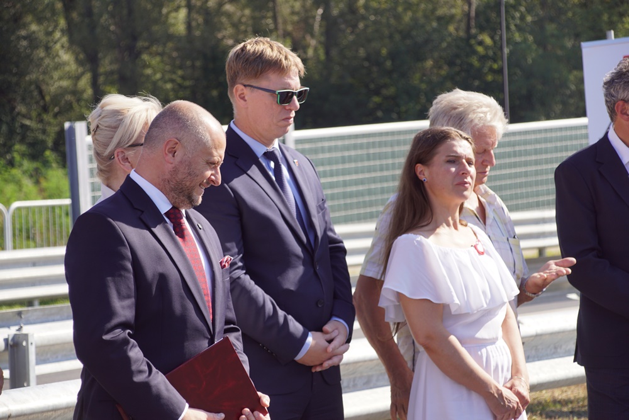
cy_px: 210
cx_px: 314
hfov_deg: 15.2
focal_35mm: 135
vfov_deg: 10.2
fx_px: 2359
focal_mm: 90
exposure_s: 1/200
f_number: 6.3
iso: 100
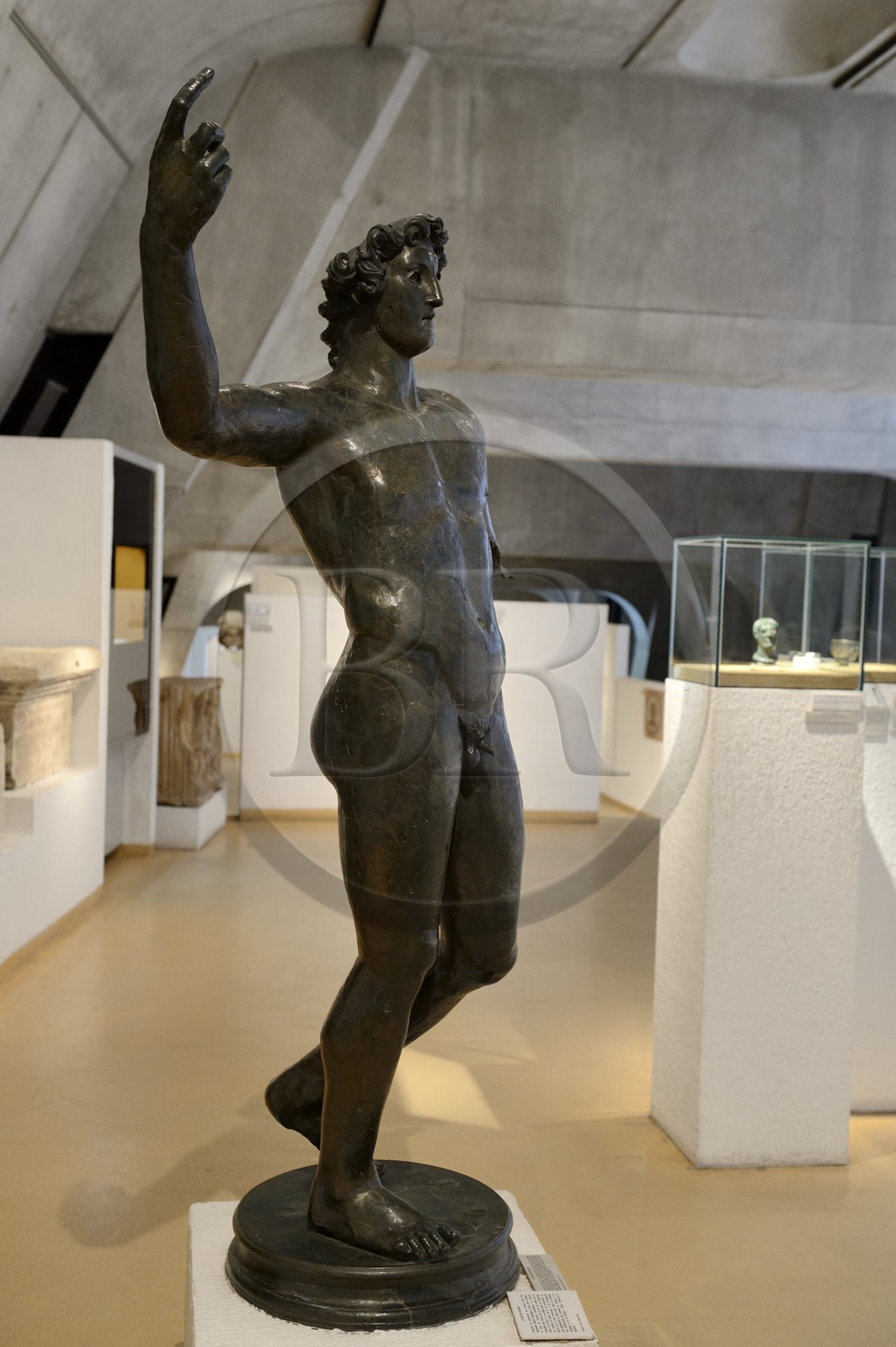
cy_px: 674
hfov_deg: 33.3
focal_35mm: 40
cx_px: 448
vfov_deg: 48.5
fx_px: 1496
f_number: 4
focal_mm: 40
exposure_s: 1/60
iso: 1600
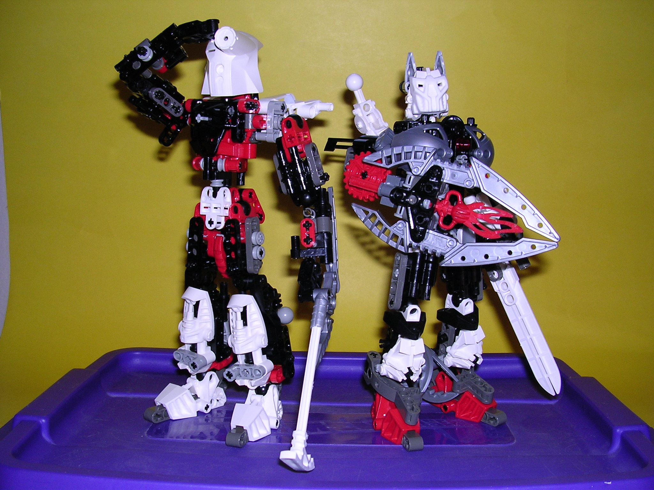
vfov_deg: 37.7
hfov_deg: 49.0
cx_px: 327
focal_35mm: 38
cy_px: 245
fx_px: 718
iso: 100
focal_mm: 5.8
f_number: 2.8
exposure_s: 1/60.1
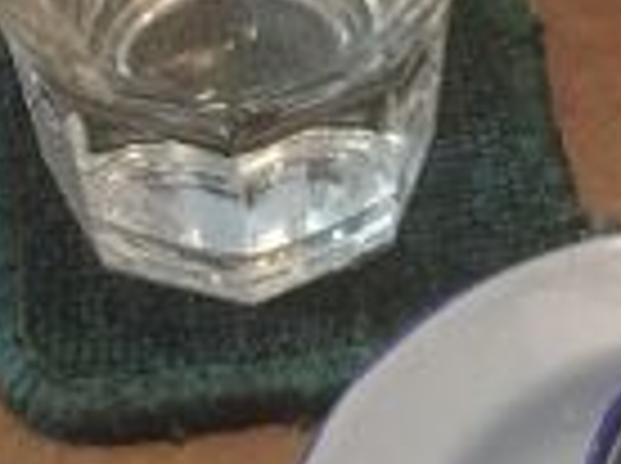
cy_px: -7
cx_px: 279
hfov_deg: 14.4
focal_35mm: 137
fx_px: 2453
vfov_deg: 10.7
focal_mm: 4.15
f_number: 2.2
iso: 500
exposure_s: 1/17
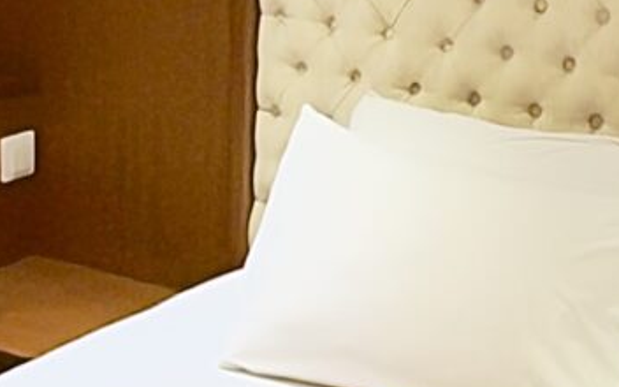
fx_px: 1822
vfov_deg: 12.1
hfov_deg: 19.1
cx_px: 471
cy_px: 237
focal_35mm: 108
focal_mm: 2.22
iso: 1000
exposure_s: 1/60
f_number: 2.2
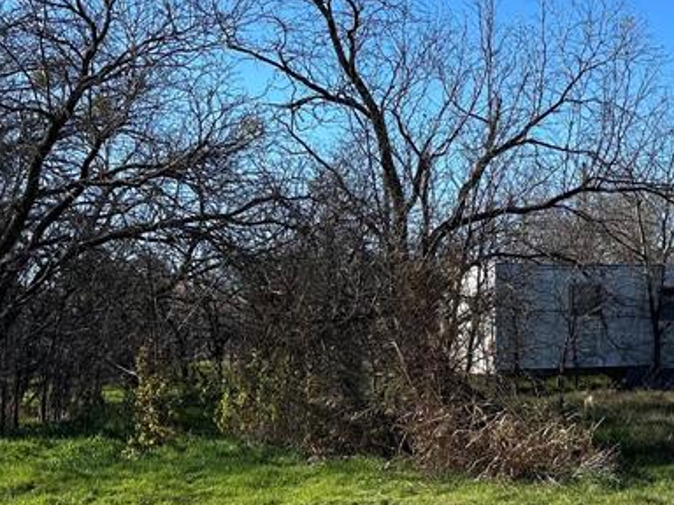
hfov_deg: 27.6
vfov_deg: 22.9
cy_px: 263
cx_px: 748
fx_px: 1246
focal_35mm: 64
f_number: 1.78
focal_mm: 6.86
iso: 80
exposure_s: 1/2967
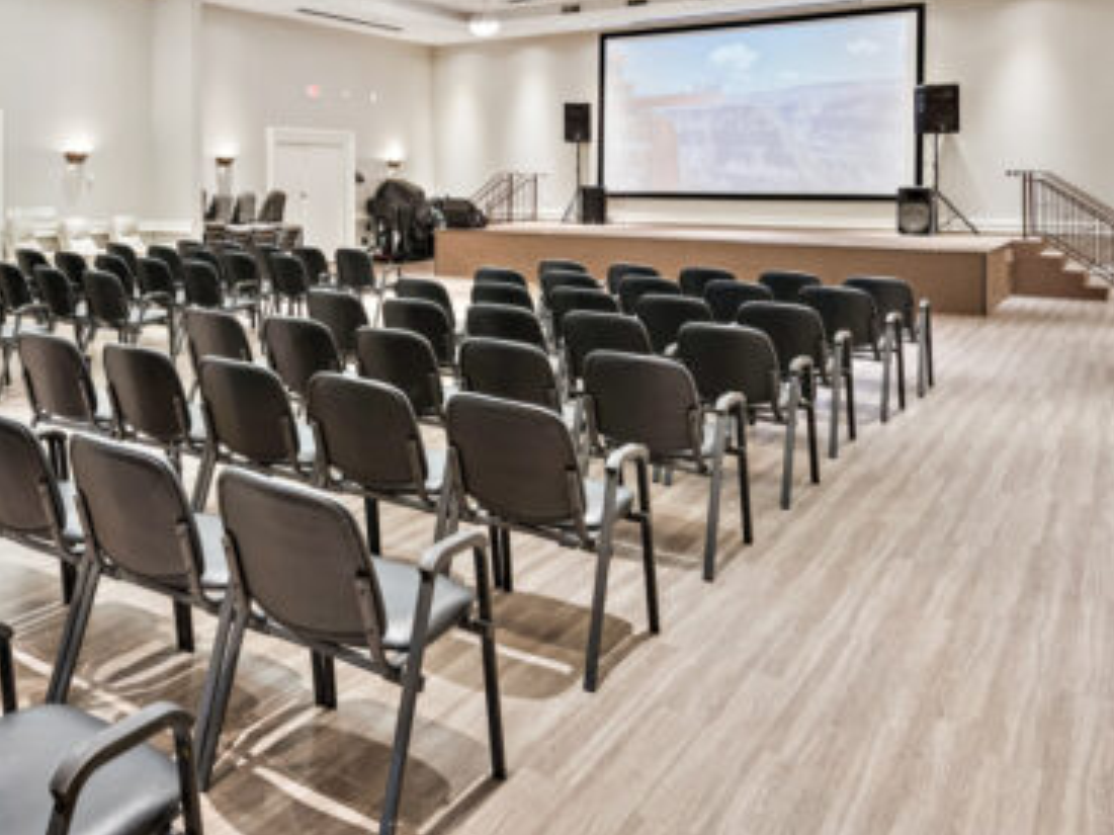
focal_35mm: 31
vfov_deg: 43.5
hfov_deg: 56.7
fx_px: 997
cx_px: 343
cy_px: 178
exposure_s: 1/4
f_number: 8
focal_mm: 16
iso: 400
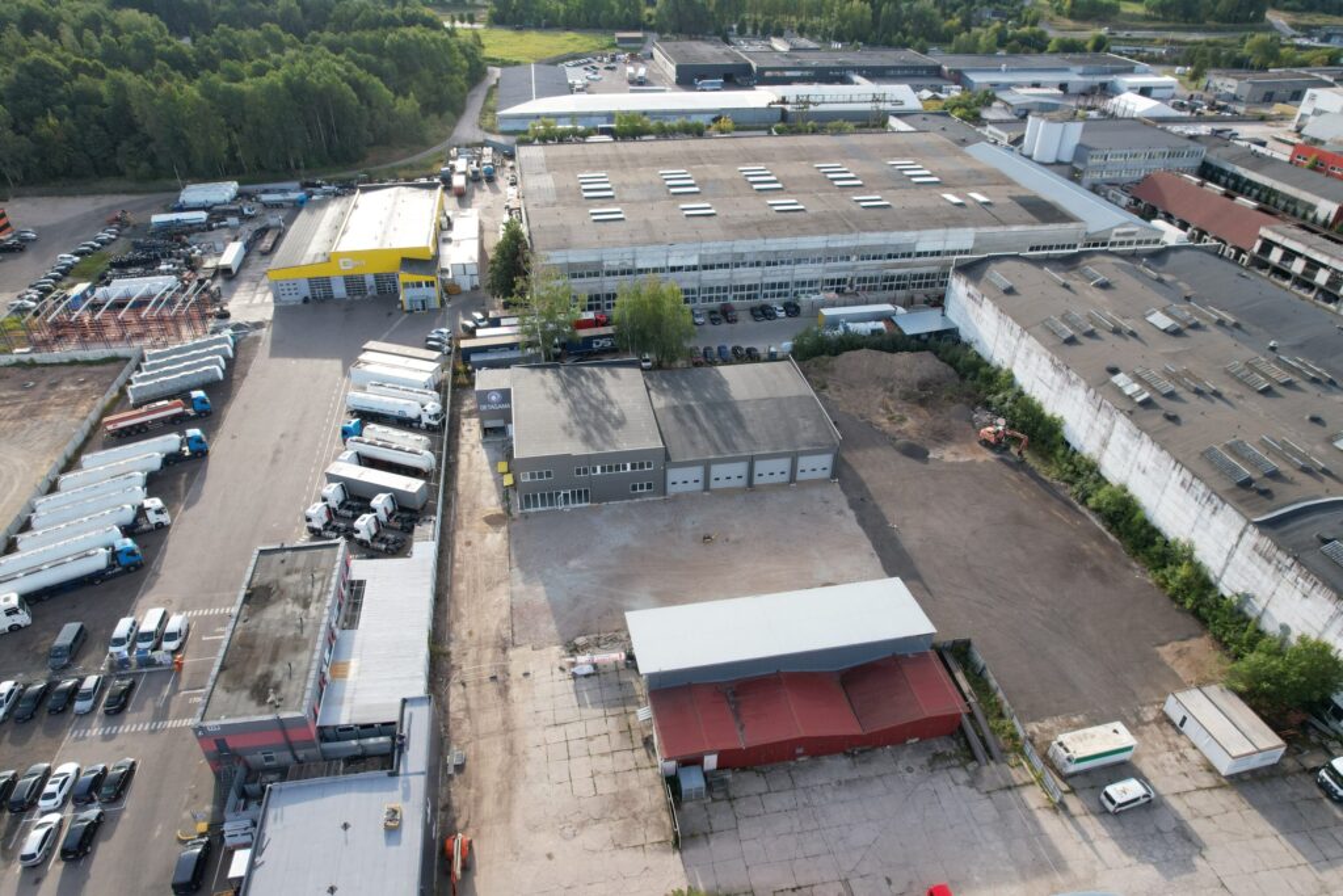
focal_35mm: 22
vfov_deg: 57.2
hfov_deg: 78.6
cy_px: 448
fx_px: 821
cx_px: 672
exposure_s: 1/640
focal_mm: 8.38
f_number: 2.8
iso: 130
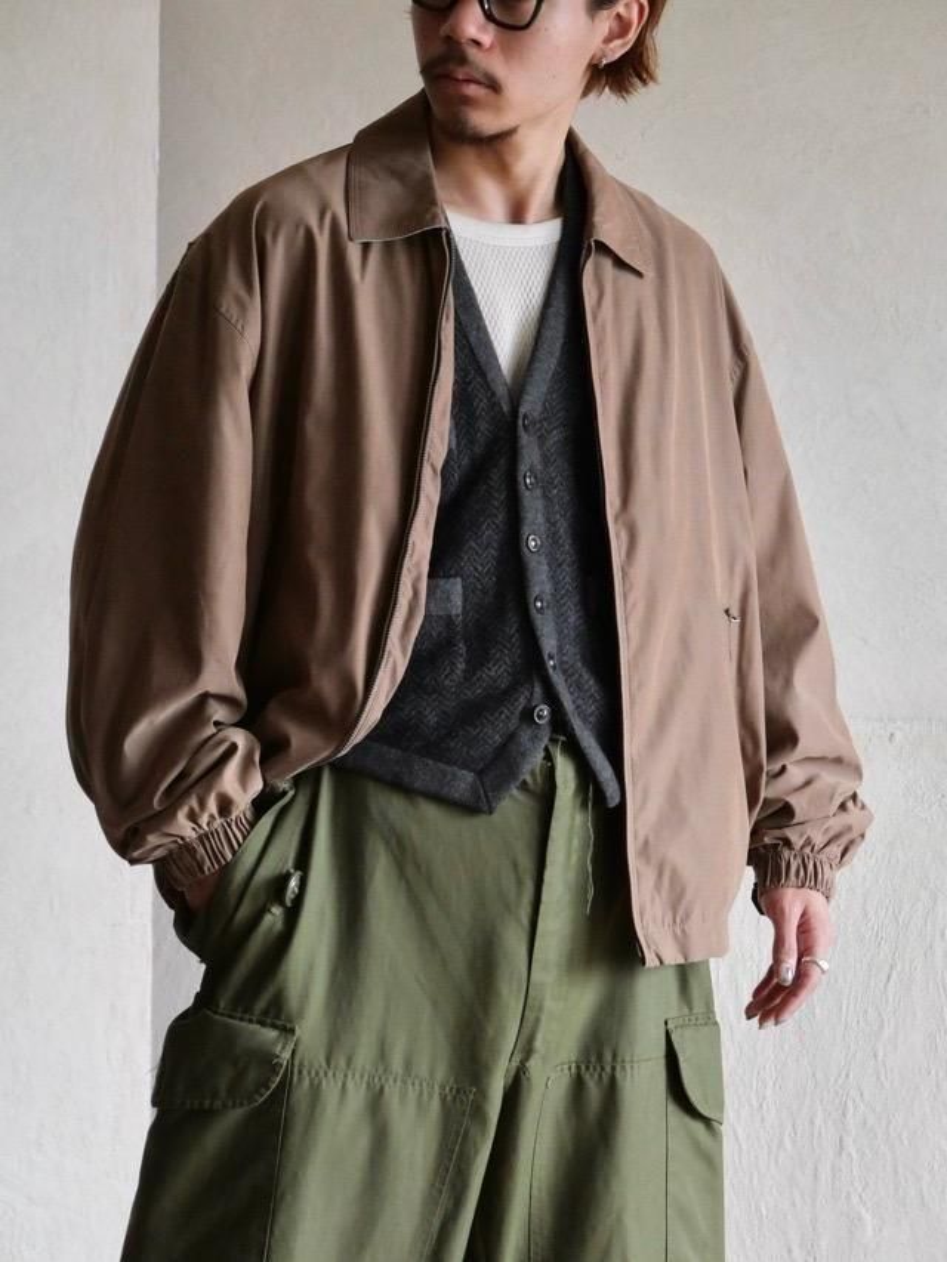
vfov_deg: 19.6
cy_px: 631
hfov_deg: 14.8
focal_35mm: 100
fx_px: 3647
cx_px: 474
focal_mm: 50
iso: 3200
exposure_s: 1/125
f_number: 3.9
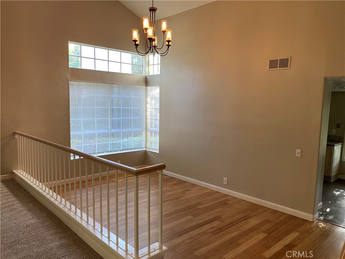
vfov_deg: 53.1
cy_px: 130
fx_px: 259
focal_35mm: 26
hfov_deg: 67.3
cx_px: 172
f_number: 1.8
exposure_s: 1/60
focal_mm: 4.25
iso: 80
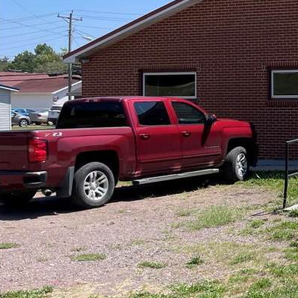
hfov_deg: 19.2
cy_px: 108
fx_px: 730
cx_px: 484
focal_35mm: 75
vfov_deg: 23.0
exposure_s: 1/3040
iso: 32
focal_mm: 4.2
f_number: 1.6
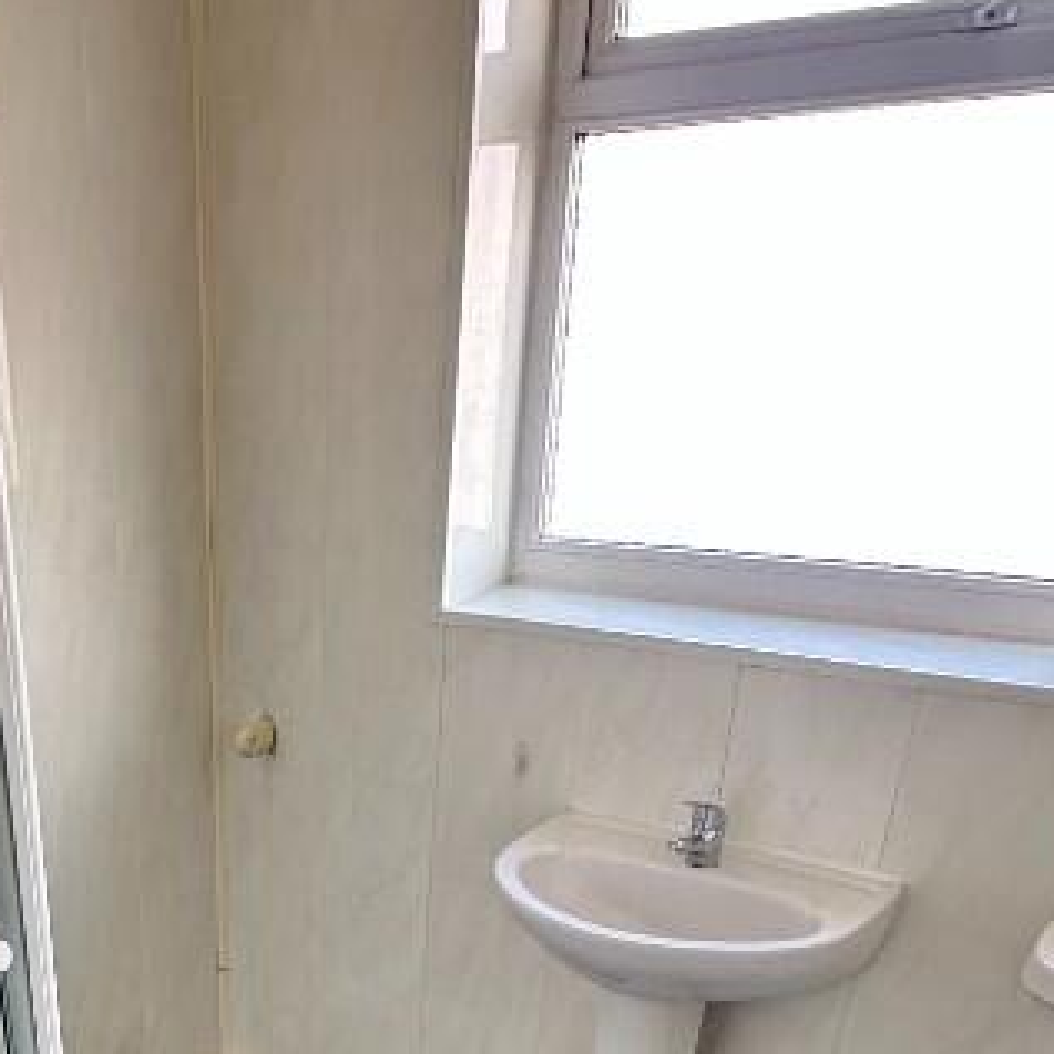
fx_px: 1378
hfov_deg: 40.3
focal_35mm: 40
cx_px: 219
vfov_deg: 36.1
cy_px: 1134
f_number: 2.2
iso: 200
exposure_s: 1/99
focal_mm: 2.22
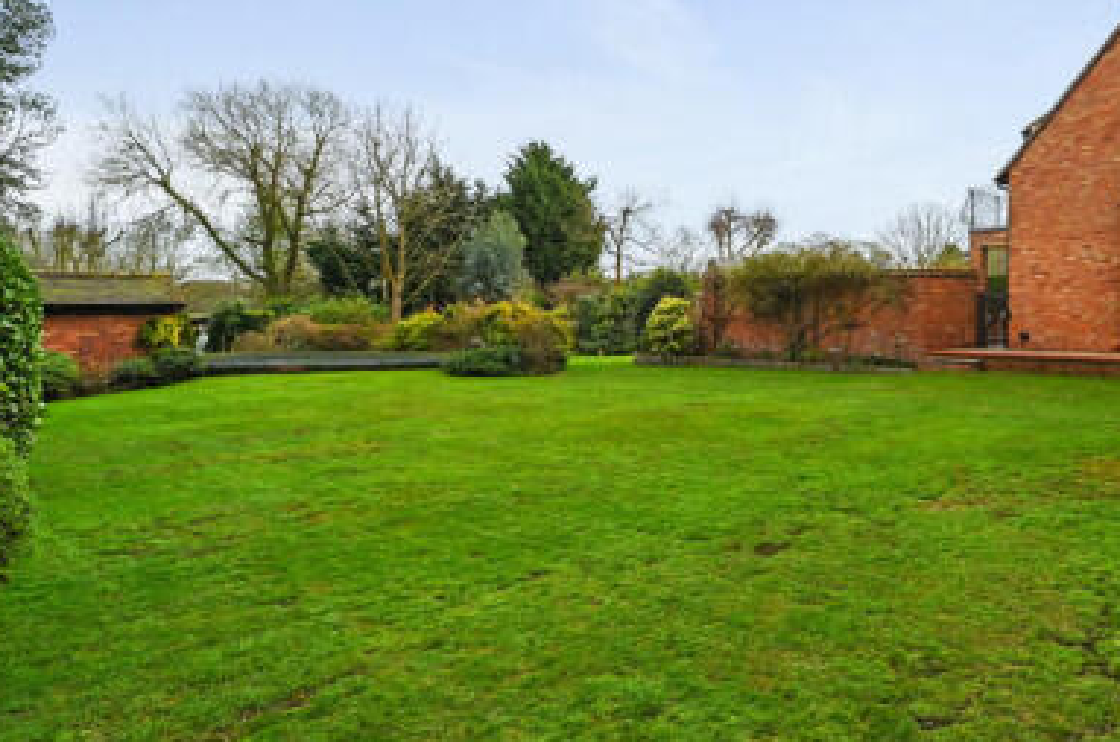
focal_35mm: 24
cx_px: 871
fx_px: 745
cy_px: 307
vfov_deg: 52.7
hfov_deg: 67.9
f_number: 8
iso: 500
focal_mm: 14
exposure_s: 1/500
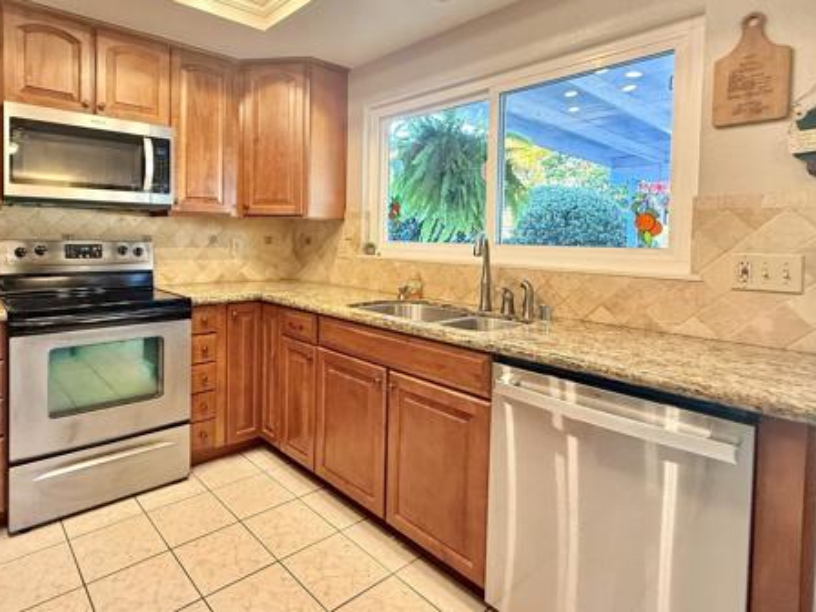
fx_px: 471
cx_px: 324
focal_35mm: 20
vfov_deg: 65.4
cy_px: 248
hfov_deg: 80.7
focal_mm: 2.22
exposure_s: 1/60
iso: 500
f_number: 2.2
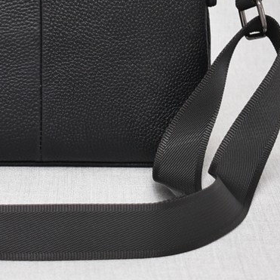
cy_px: 1
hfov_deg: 9.4
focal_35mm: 185
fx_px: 1693
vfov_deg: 9.4
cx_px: 42
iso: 100
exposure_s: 1/60
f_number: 5.6
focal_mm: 42
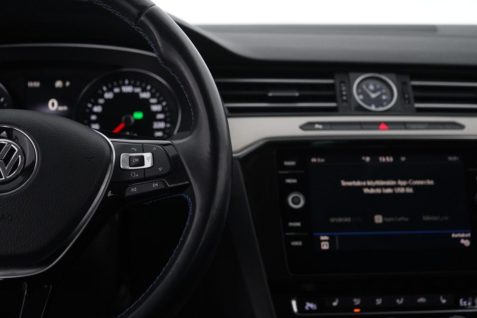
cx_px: 238
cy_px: 159
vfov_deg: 26.0
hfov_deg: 38.2
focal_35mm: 52
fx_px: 689
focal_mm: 52
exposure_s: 1/80
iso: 4000
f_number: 5
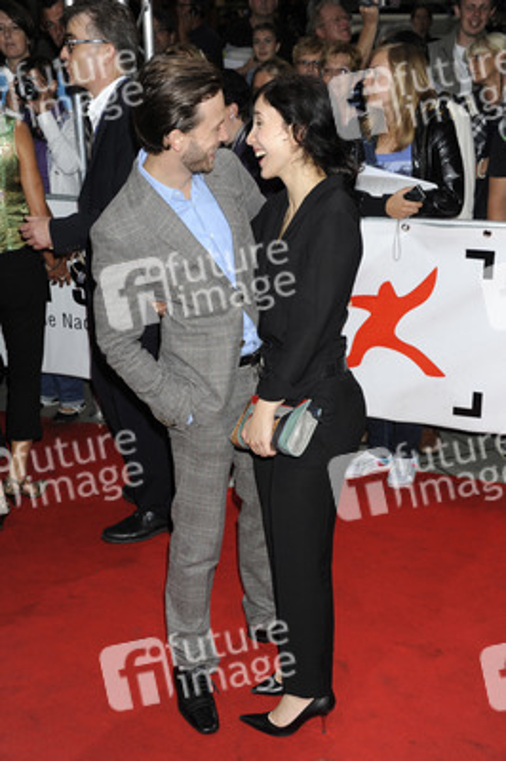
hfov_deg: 25.9
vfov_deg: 38.2
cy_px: 380
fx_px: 1098
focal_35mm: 52
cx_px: 253
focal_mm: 52
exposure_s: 1/250
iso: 400
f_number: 7.1
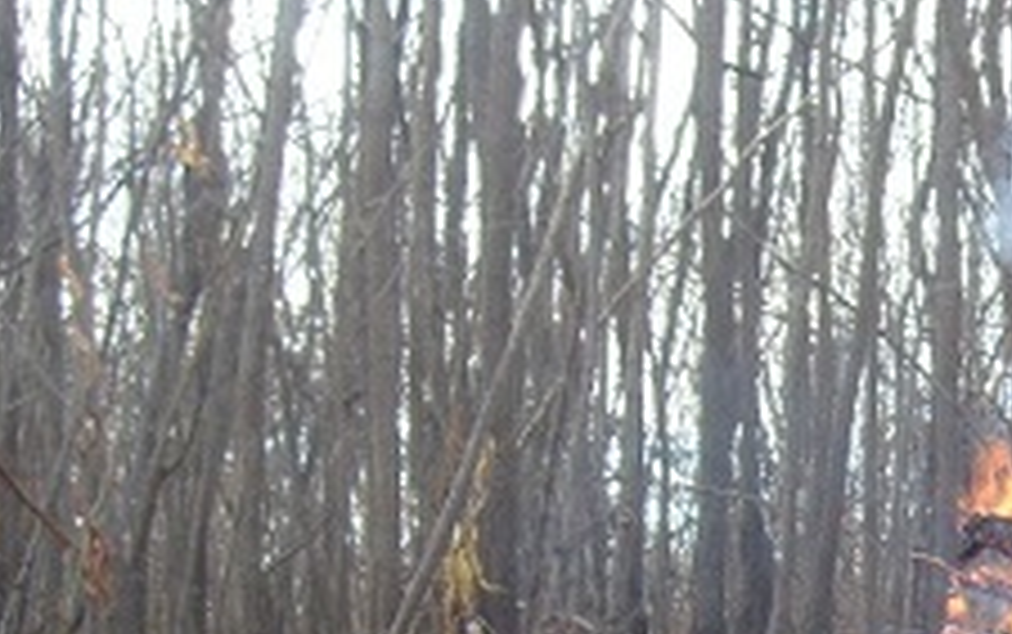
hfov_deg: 19.6
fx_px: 2732
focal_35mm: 99
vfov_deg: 12.8
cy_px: 841
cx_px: 1264
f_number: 2.8
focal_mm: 5.8
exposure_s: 1/180
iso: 80
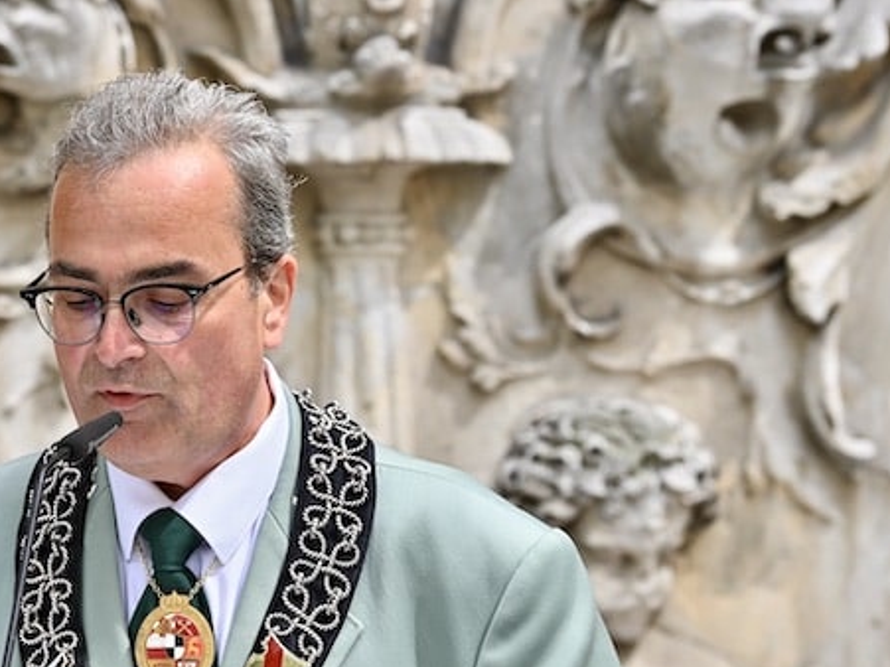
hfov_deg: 7.2
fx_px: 7017
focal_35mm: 273
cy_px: 356
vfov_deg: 5.4
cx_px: 146
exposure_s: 1/100
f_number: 5
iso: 110
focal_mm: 125
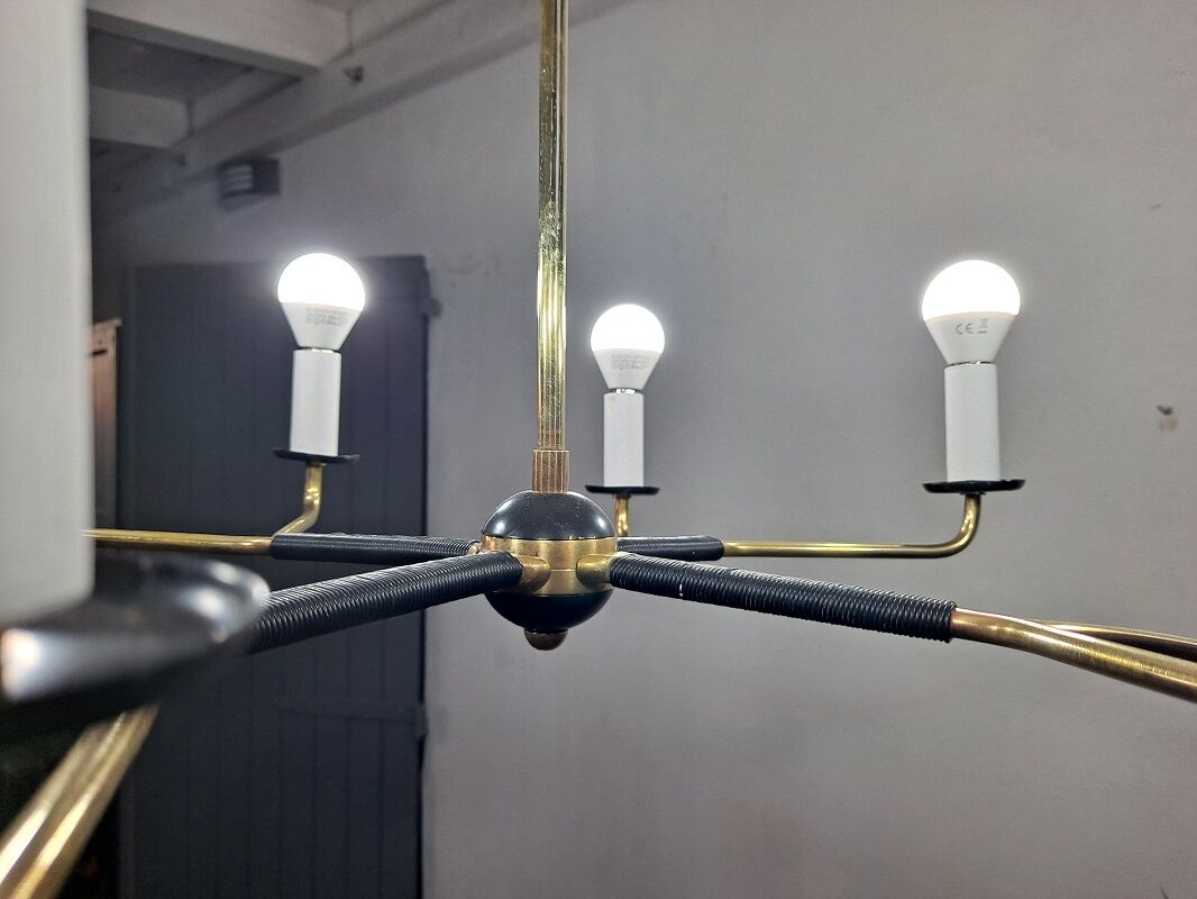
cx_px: 598
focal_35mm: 25
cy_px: 450
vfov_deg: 54.9
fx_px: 865
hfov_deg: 69.4
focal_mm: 4.6
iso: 32
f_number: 2
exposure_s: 1/50
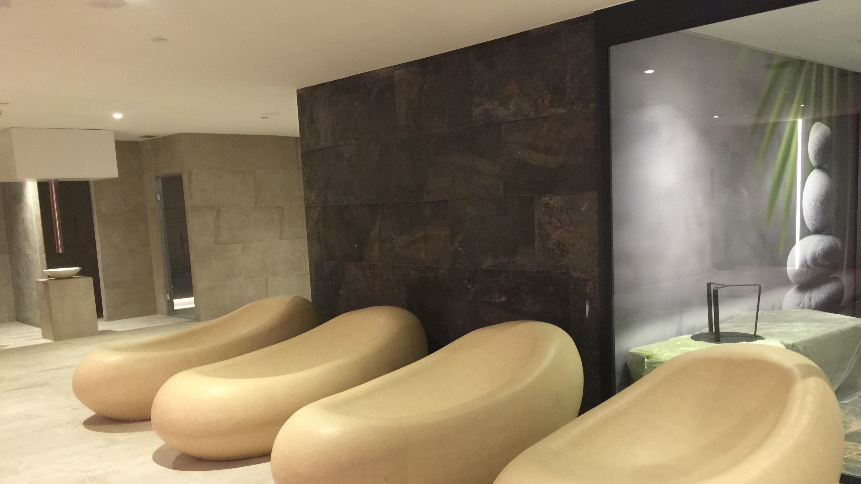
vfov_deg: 36.5
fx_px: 731
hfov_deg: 61.0
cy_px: 296
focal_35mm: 32
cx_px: 430
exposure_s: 1/10
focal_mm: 4.15
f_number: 2.2
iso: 100
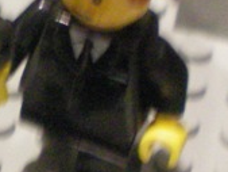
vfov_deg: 8.3
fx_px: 1186
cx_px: 80
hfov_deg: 11.0
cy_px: 85
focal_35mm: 180
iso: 400
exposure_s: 1/10
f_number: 3.1
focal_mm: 6.3
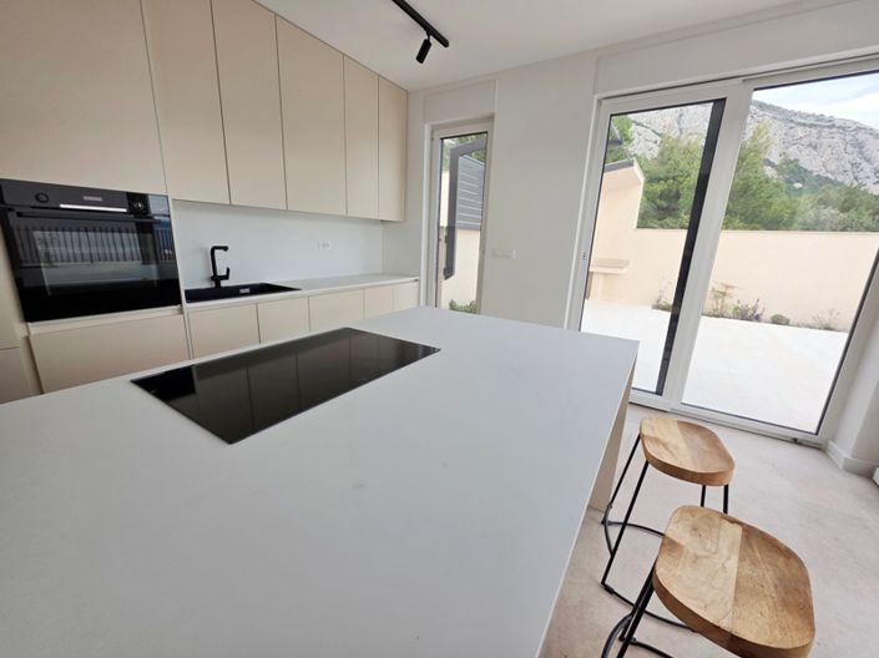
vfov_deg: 89.9
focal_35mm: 13
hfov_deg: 106.2
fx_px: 330
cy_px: 329
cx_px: 440
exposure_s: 1/203
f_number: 1.9
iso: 40
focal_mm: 2.2
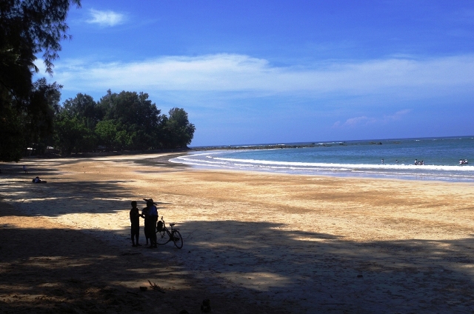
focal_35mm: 42
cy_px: 157
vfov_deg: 31.8
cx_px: 237
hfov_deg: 46.5
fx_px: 552
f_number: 9
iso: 100
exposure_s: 1/800
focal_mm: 28.13
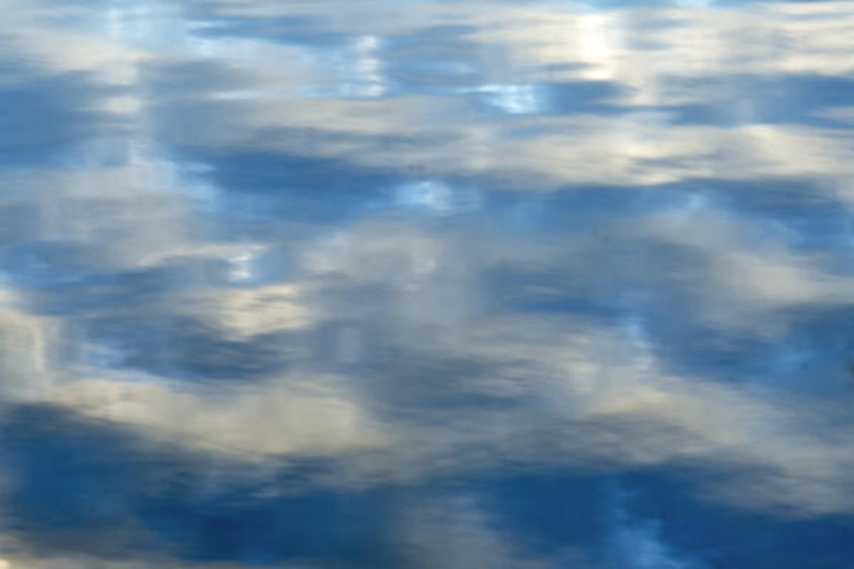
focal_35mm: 120
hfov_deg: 17.1
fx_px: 2846
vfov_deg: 11.4
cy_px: 284
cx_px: 427
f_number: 11
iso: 100
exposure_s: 1/10
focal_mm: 80
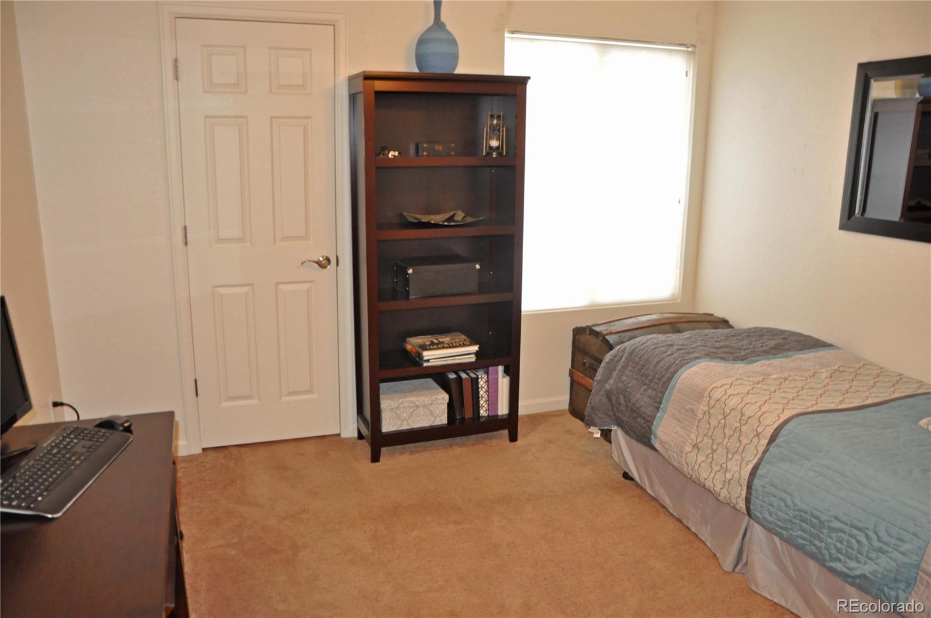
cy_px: 309
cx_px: 466
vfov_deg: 47.8
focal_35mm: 27
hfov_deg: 67.5
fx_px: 697
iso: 800
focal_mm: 18
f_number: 4.5
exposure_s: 1/25
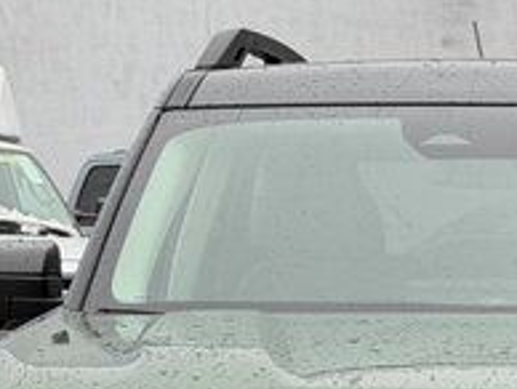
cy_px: 552
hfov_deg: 12.4
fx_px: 2363
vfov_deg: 9.2
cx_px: 485
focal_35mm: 158
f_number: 1.78
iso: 50
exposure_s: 1/164
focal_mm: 6.76
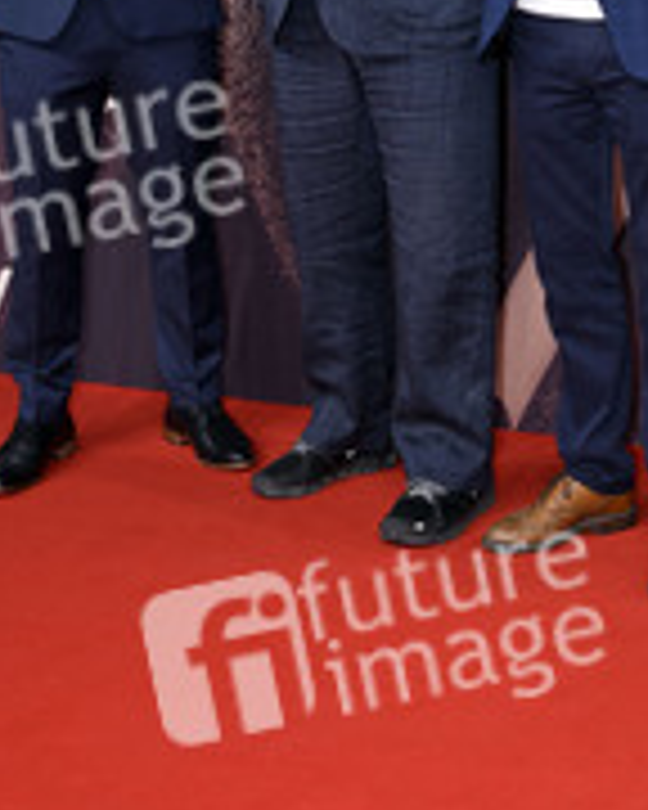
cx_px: 504
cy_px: -36
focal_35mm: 100
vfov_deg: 18.6
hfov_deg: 15.3
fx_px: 2397
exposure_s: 1/160
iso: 500
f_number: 8
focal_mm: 48
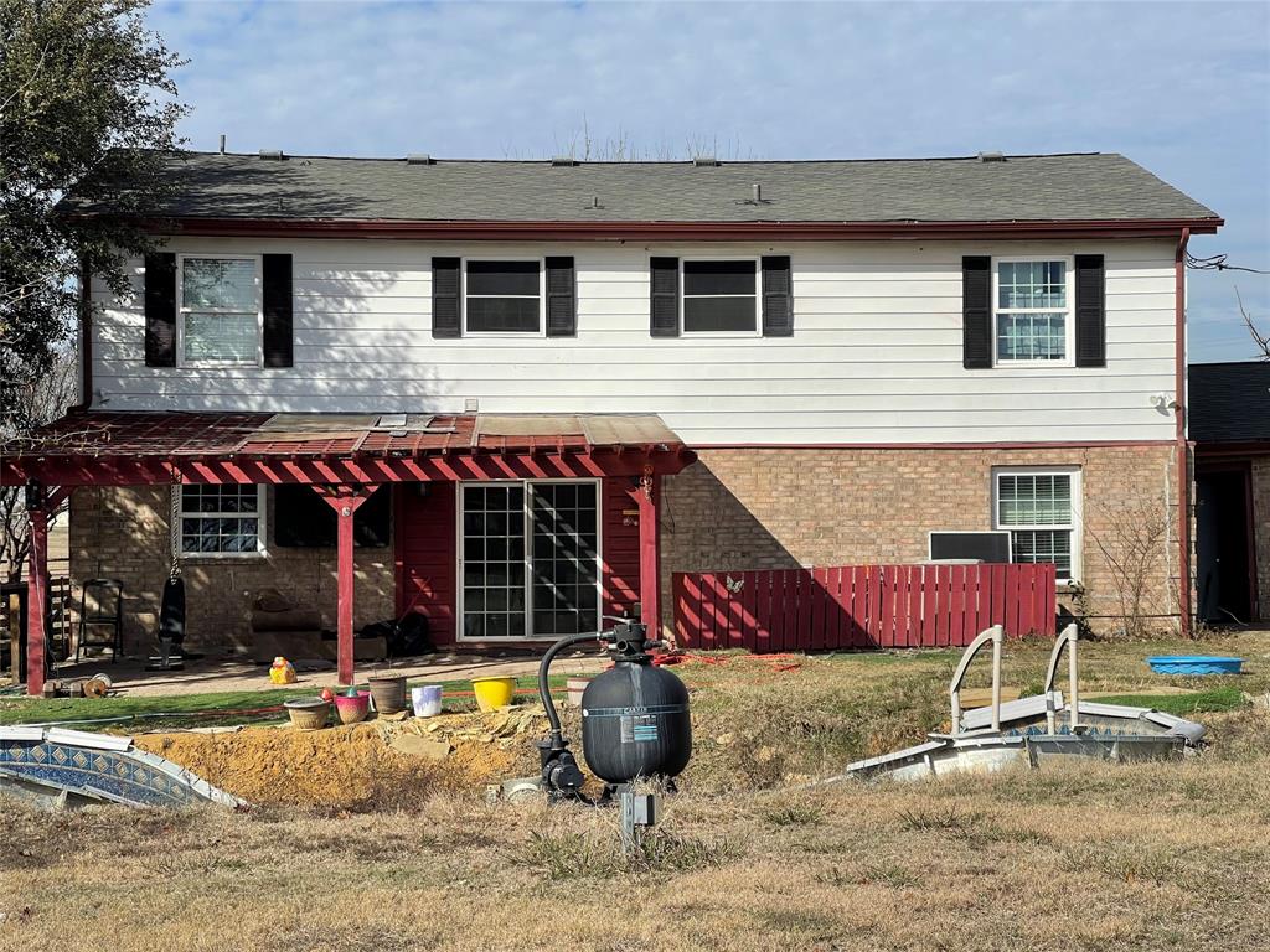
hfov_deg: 30.3
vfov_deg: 22.9
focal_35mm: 64
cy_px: 476
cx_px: 635
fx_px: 2348
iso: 20
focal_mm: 7.5
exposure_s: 1/1754
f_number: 2.2
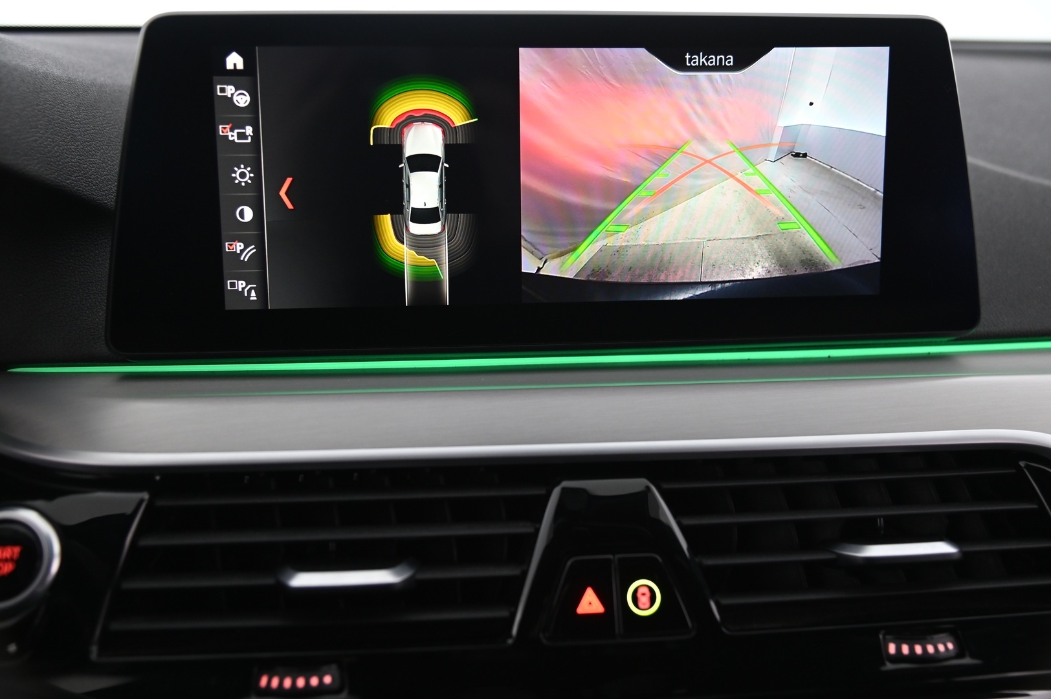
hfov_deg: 44.5
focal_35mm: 44
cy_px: 350
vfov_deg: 30.5
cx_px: 526
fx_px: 1283
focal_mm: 44
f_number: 4
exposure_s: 1/25
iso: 2000
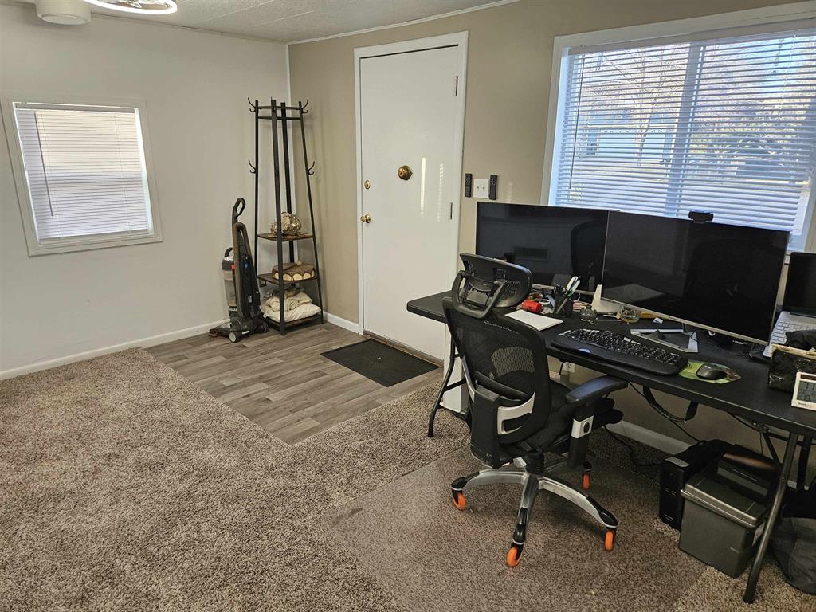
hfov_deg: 73.9
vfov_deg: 58.9
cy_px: 306
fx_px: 542
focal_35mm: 23
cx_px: 408
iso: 320
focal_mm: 5.4
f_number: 1.8
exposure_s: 1/120
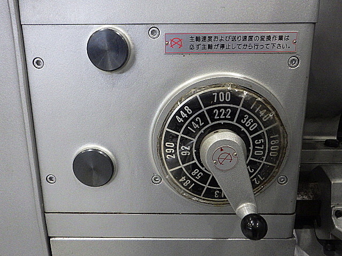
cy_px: 128
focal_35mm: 28
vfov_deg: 49.7
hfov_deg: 63.4
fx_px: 277
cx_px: 171
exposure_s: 1/45
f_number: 3.5
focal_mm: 5
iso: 1000
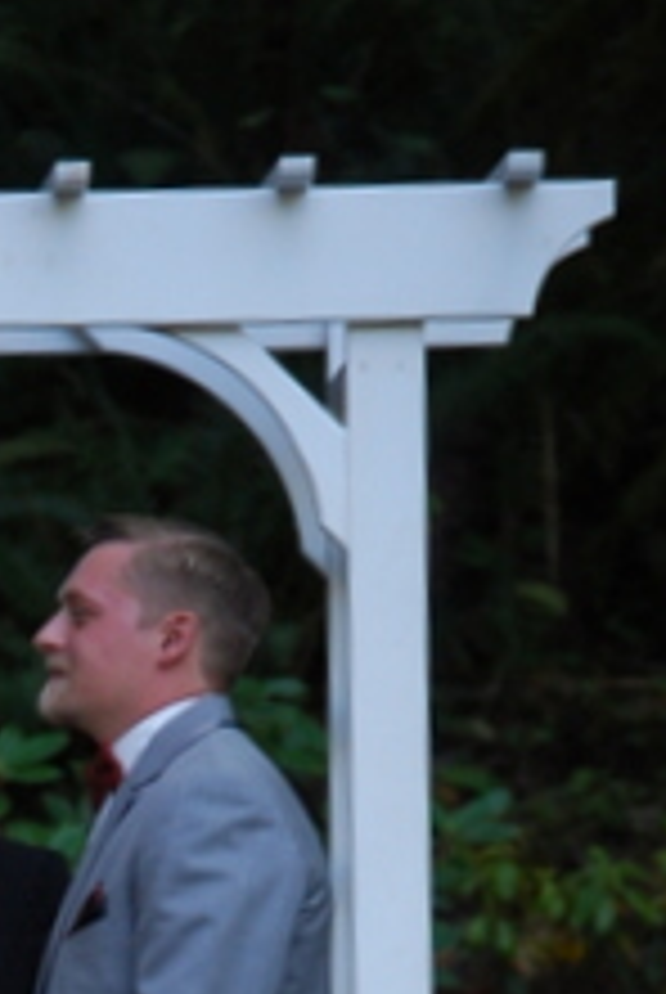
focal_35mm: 672
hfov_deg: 2.0
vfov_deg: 3.1
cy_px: 1363
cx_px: -164
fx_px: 18601
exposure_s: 1/125
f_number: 5.3
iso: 400
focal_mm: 155
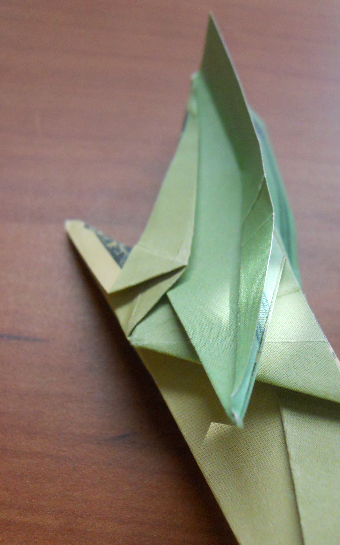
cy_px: 271
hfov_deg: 32.0
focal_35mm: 40
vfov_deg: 49.3
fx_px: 593
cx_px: 185
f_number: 2.7
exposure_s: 1/160
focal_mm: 5
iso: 400
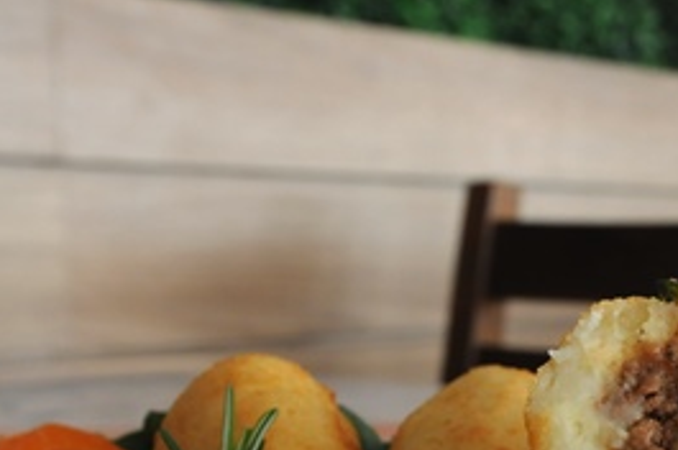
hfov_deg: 25.3
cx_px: 688
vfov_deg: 17.6
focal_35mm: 76
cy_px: 419
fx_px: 1430
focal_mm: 24
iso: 800
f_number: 6.3
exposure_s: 1/100
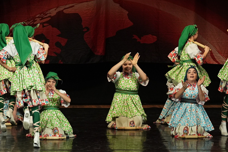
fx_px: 1767
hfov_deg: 7.4
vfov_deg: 4.9
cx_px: 116
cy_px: -19
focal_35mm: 279
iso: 2500
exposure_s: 1/400
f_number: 2.8
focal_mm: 111
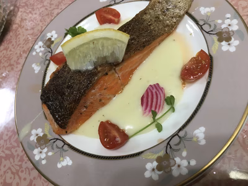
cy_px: 93
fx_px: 208
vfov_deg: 48.2
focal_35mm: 29
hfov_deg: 61.7
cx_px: 124
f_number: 2.2
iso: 50
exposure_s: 1/30
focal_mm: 4.15
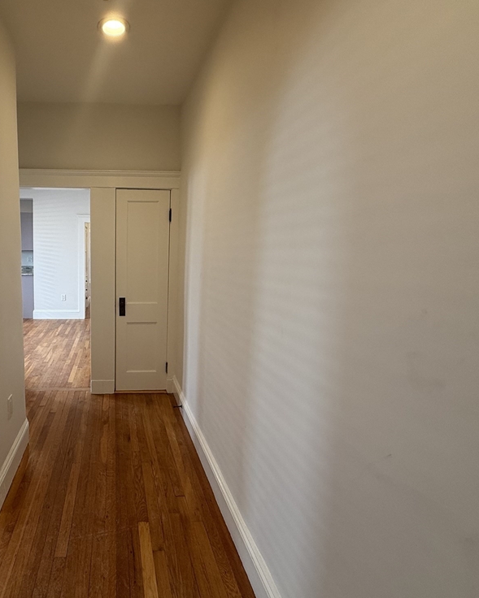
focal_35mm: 19
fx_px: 337
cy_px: 294
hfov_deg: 66.5
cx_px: 121
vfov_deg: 83.3
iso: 100
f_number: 2.2
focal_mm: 2.22
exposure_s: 1/120
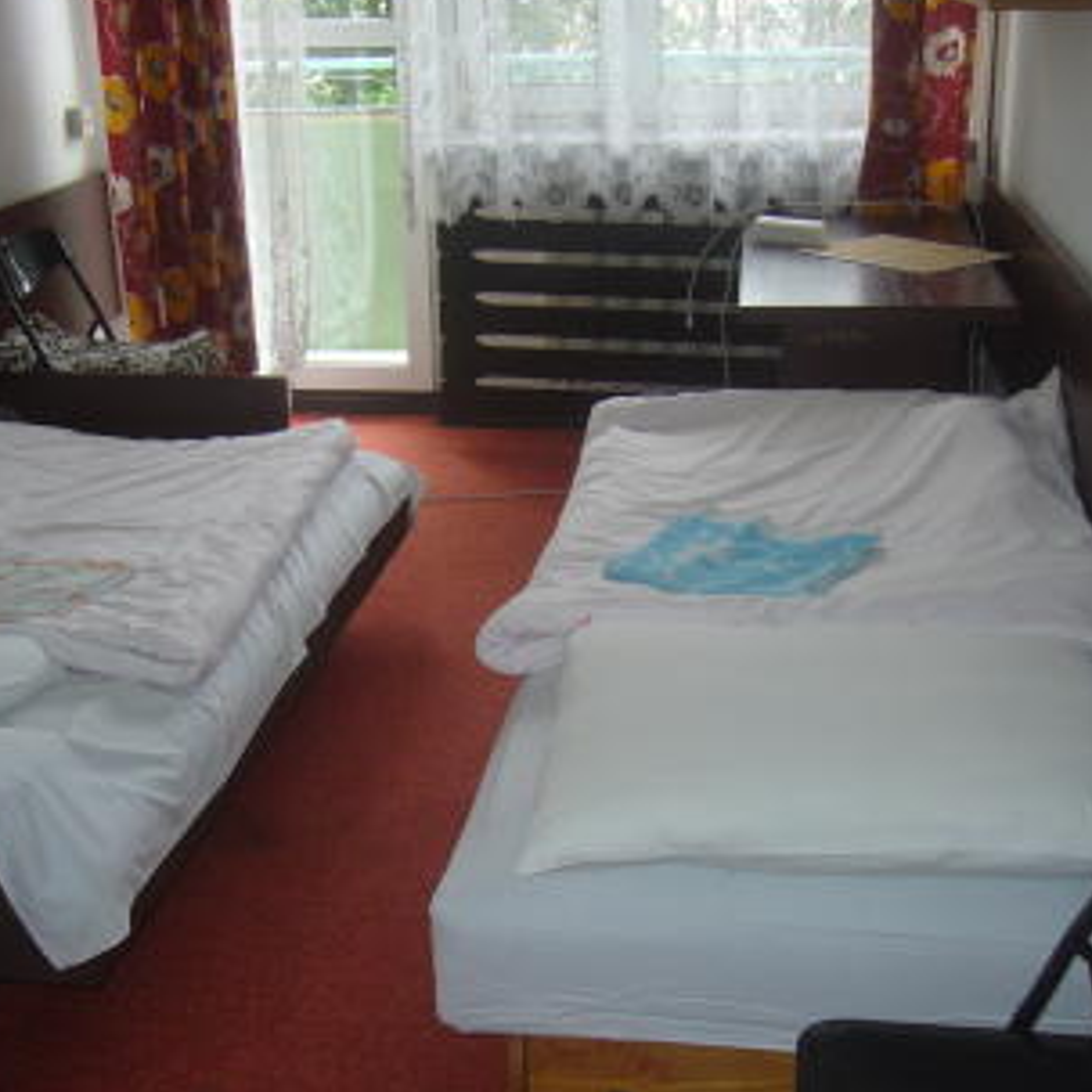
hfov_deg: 36.1
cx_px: 555
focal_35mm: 47
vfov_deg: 36.0
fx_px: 1677
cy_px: 596
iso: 100
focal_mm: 5.8
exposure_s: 1/60
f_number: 2.8
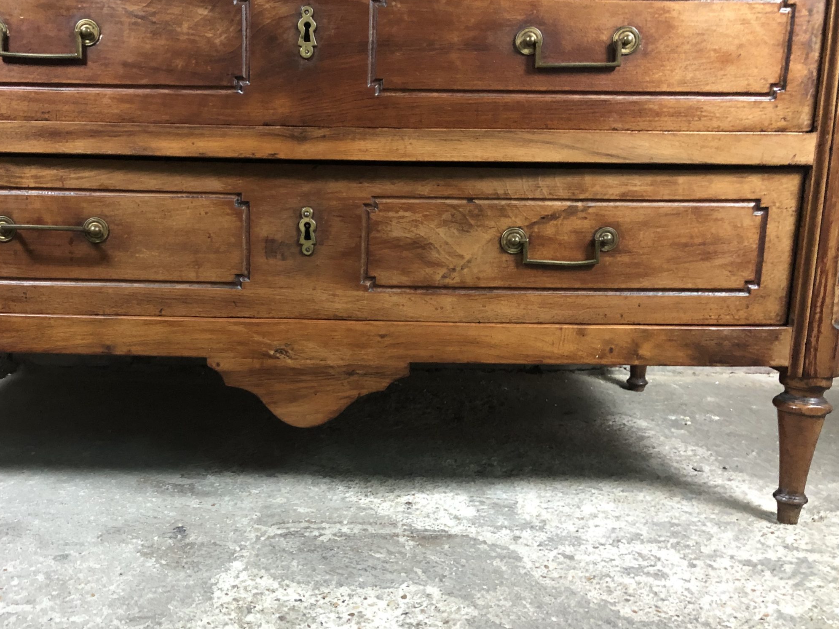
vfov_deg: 39.6
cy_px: 335
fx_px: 872
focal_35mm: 36
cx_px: 314
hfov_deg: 50.8
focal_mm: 4
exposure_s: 1/13
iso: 100
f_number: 1.8
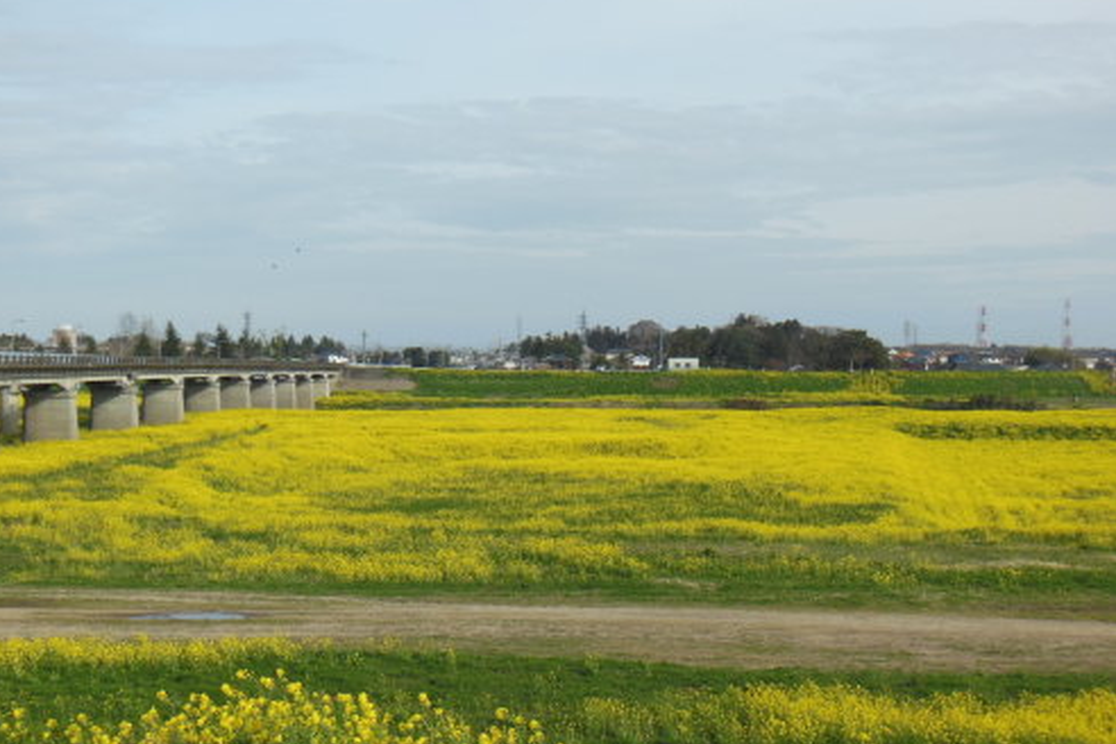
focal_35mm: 55
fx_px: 1705
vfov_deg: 24.6
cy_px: 409
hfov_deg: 36.2
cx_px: 551
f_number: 4.7
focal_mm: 9.3
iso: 125
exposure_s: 1/640
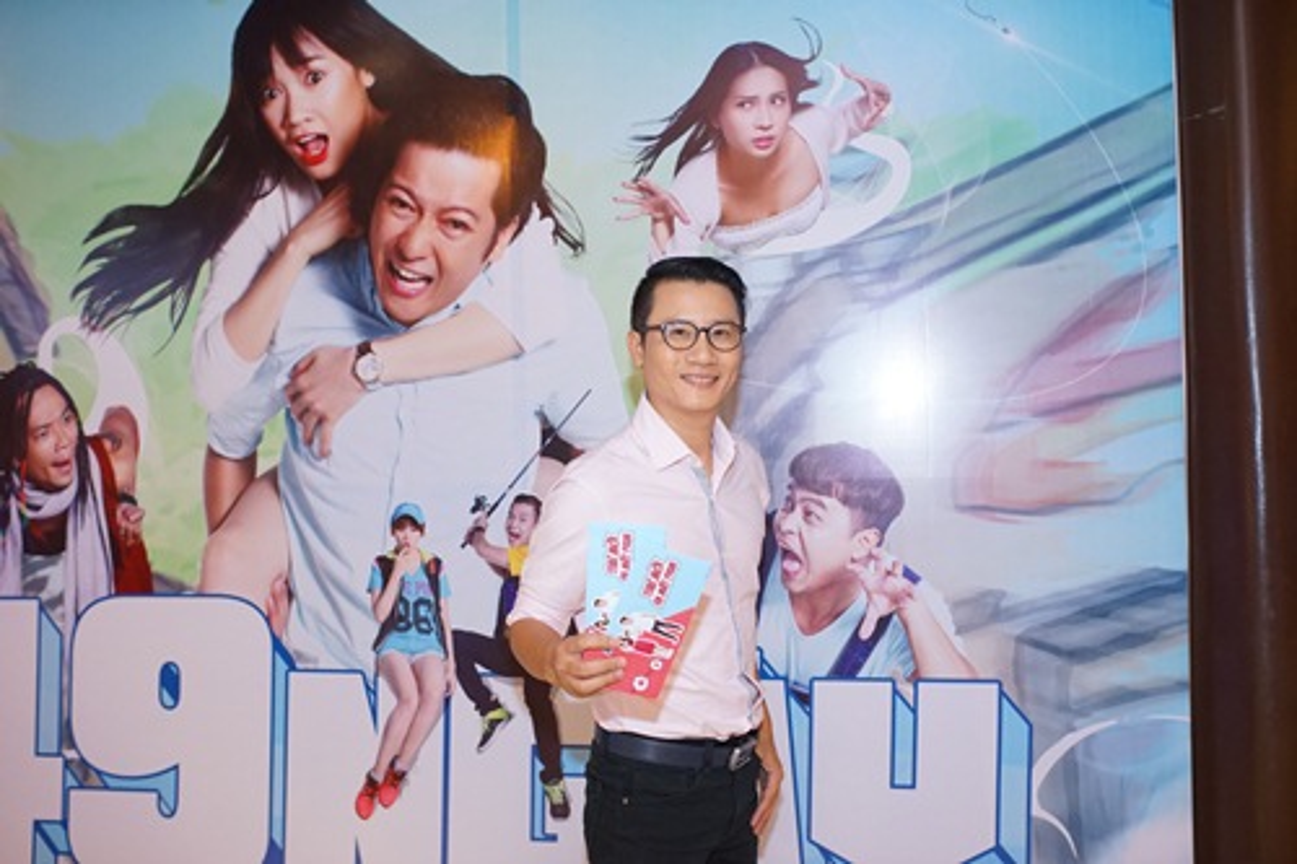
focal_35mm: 35
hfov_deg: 54.5
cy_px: 432
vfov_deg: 37.8
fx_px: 1260
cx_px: 648
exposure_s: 1/100
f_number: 2.8
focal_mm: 35
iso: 2000
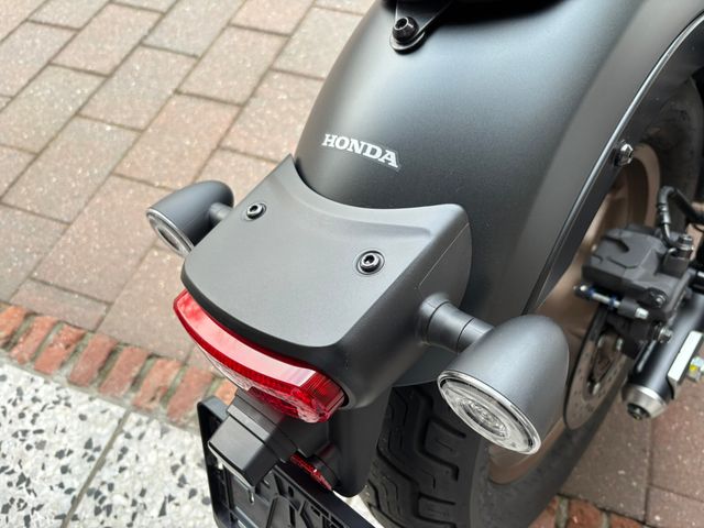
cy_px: 264
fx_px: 529
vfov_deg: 53.1
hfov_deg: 67.3
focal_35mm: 26
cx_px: 352
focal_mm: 5.96
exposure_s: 1/92
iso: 125
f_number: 1.6
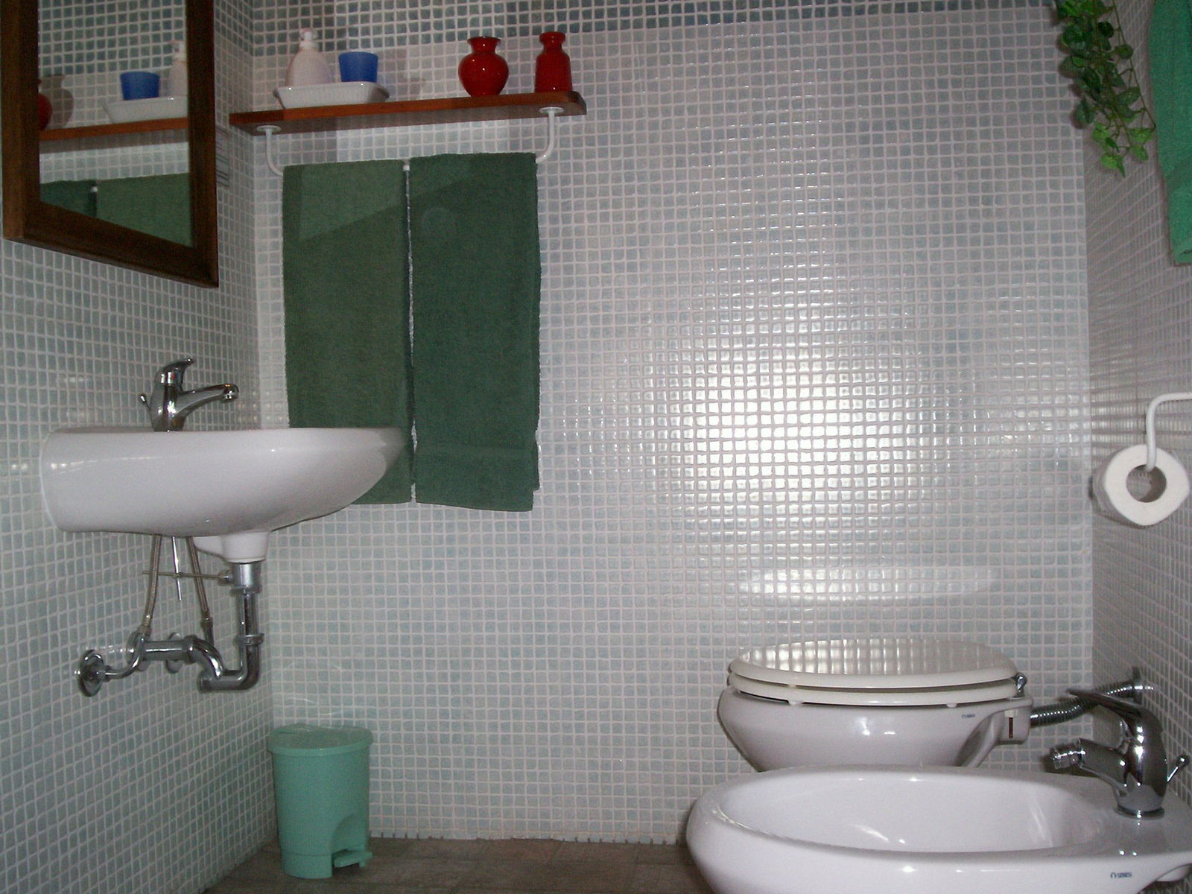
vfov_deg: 39.7
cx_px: 596
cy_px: 447
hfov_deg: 51.4
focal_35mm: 36
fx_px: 1240
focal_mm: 5.9
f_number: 4.5
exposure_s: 1/64
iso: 140
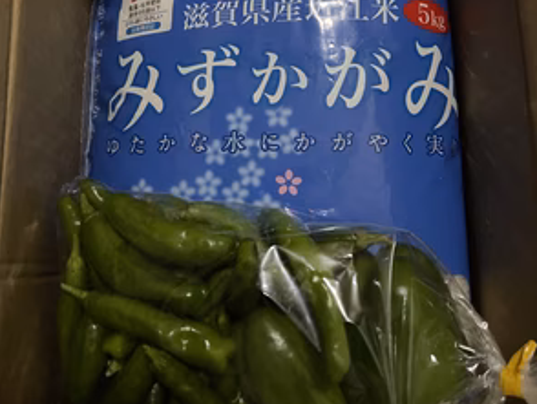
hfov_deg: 53.9
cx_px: 272
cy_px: 139
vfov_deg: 41.4
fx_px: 528
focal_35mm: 34
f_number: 1.6
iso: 1000
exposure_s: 1/30
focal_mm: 5.1
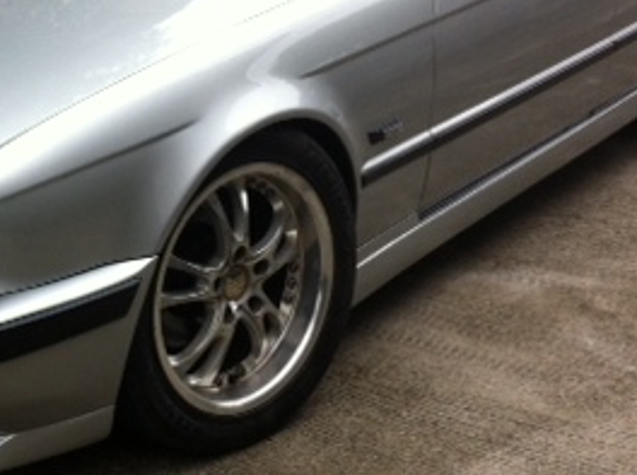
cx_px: 109
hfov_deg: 22.7
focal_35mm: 85
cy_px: 46
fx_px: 1561
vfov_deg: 17.1
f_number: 2.8
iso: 80
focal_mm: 3.85
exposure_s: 1/282
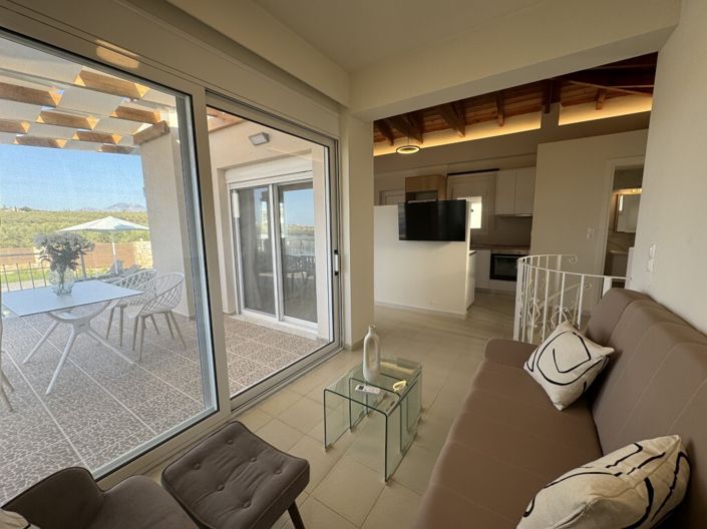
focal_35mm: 14
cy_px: 264
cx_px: 354
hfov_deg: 102.1
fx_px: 286
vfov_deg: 85.6
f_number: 2.2
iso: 40
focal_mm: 2.22
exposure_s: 1/124
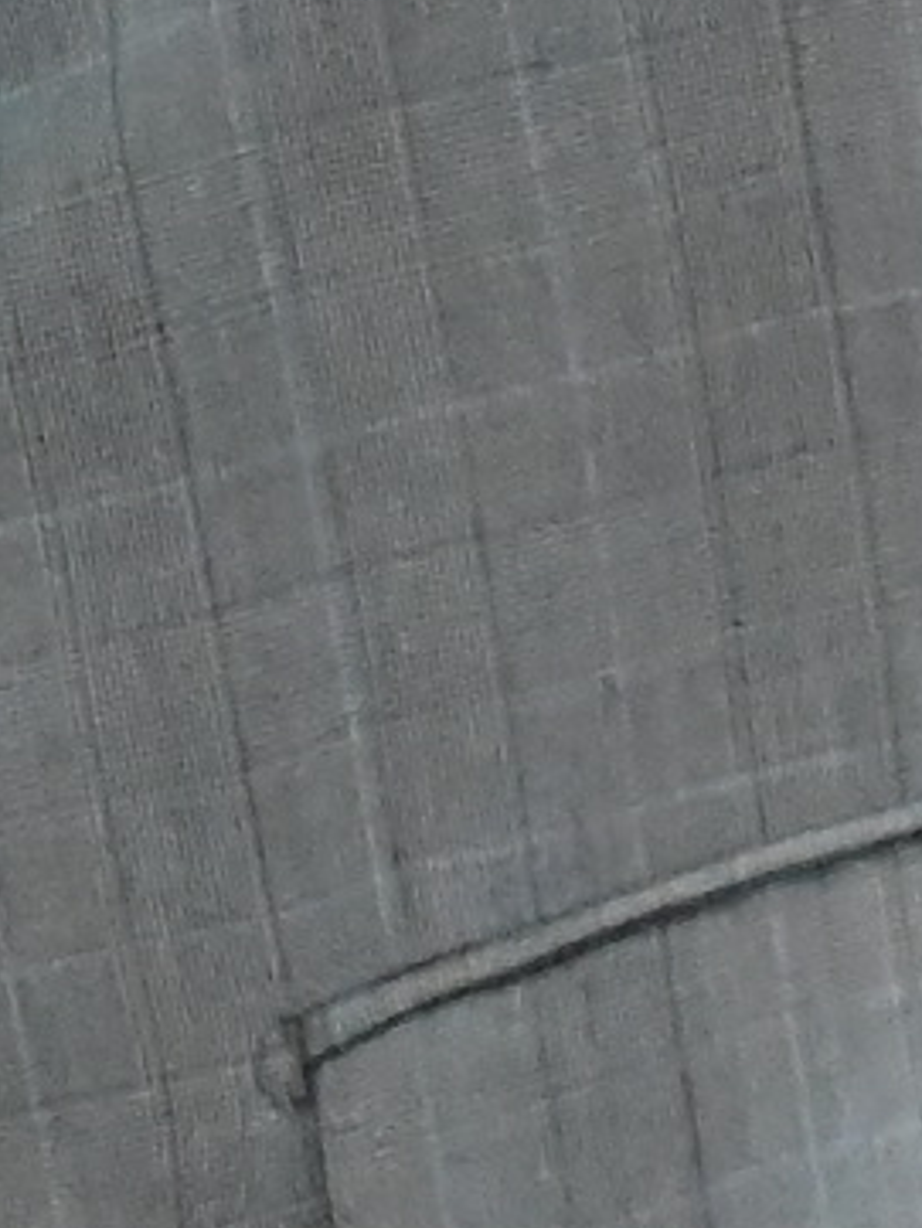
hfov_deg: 2.7
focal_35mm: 549
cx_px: -1725
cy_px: -1116
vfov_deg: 3.6
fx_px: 19485
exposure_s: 1/125
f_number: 4.5
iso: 4000
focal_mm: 47
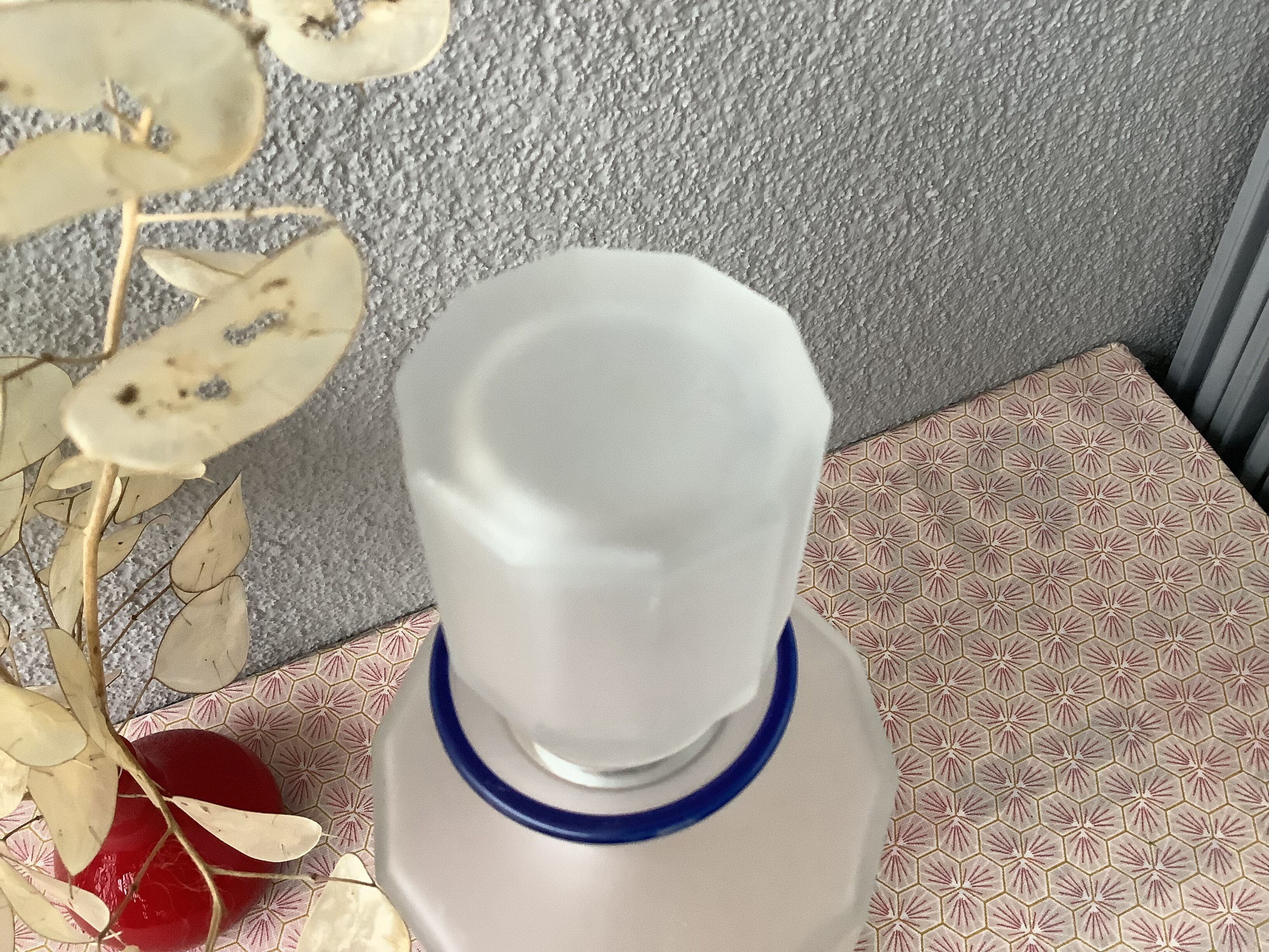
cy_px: 476
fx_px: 1136
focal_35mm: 31
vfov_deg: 45.4
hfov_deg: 58.4
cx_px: 634
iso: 200
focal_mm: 3.3
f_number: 2.4
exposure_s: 1/60
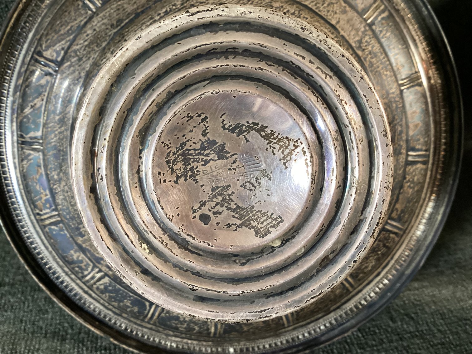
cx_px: 236
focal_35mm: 31
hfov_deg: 58.3
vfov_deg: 45.4
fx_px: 423
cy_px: 177
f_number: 2.4
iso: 250
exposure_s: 1/60
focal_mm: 3.3
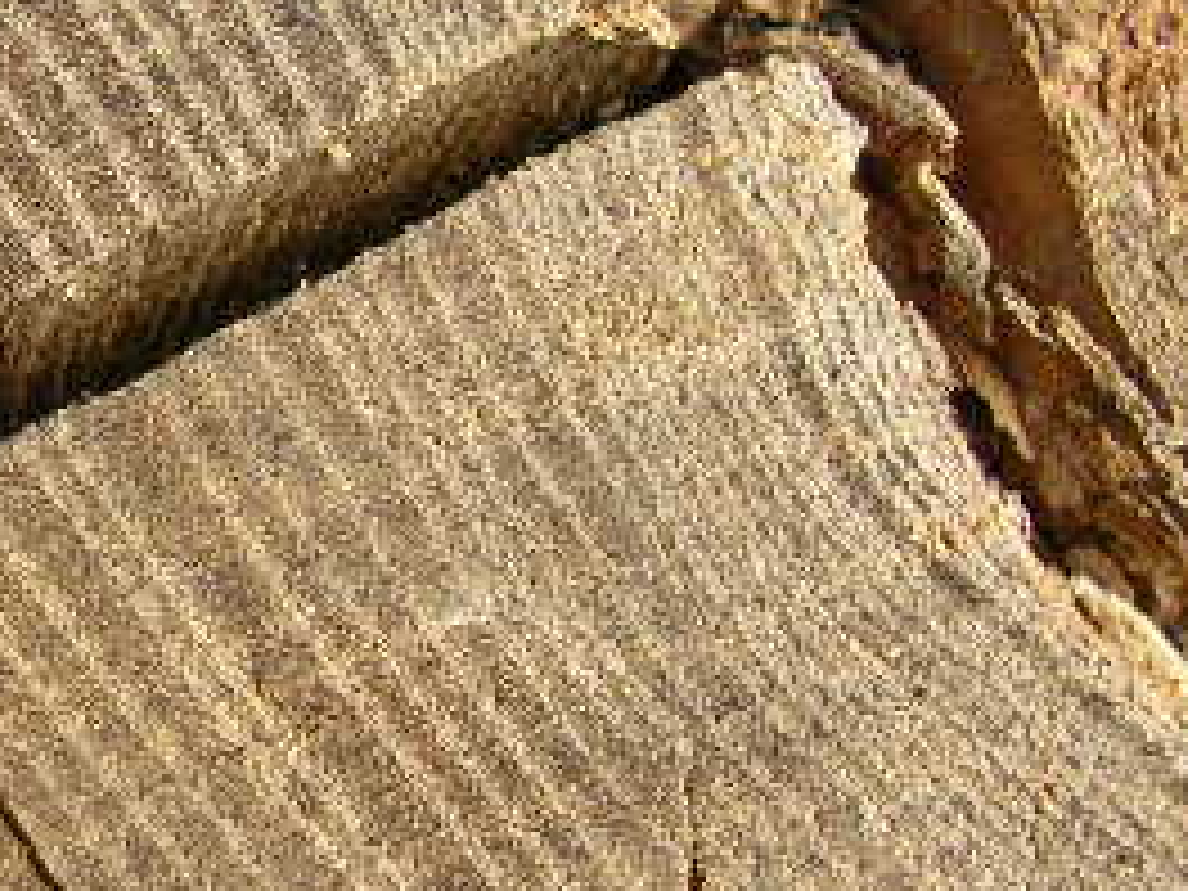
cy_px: 446
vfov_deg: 17.4
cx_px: 32
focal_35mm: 85
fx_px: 2917
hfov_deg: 22.2
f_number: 2.8
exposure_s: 1/180
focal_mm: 5.8
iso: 50
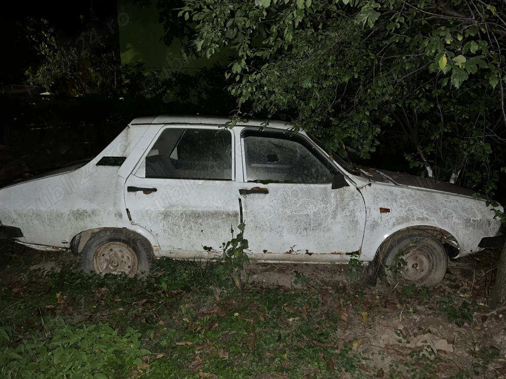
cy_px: 190
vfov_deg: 53.1
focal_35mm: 26
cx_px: 253
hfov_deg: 67.3
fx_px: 380
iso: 160
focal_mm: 5.7
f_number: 1.5
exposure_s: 1/4
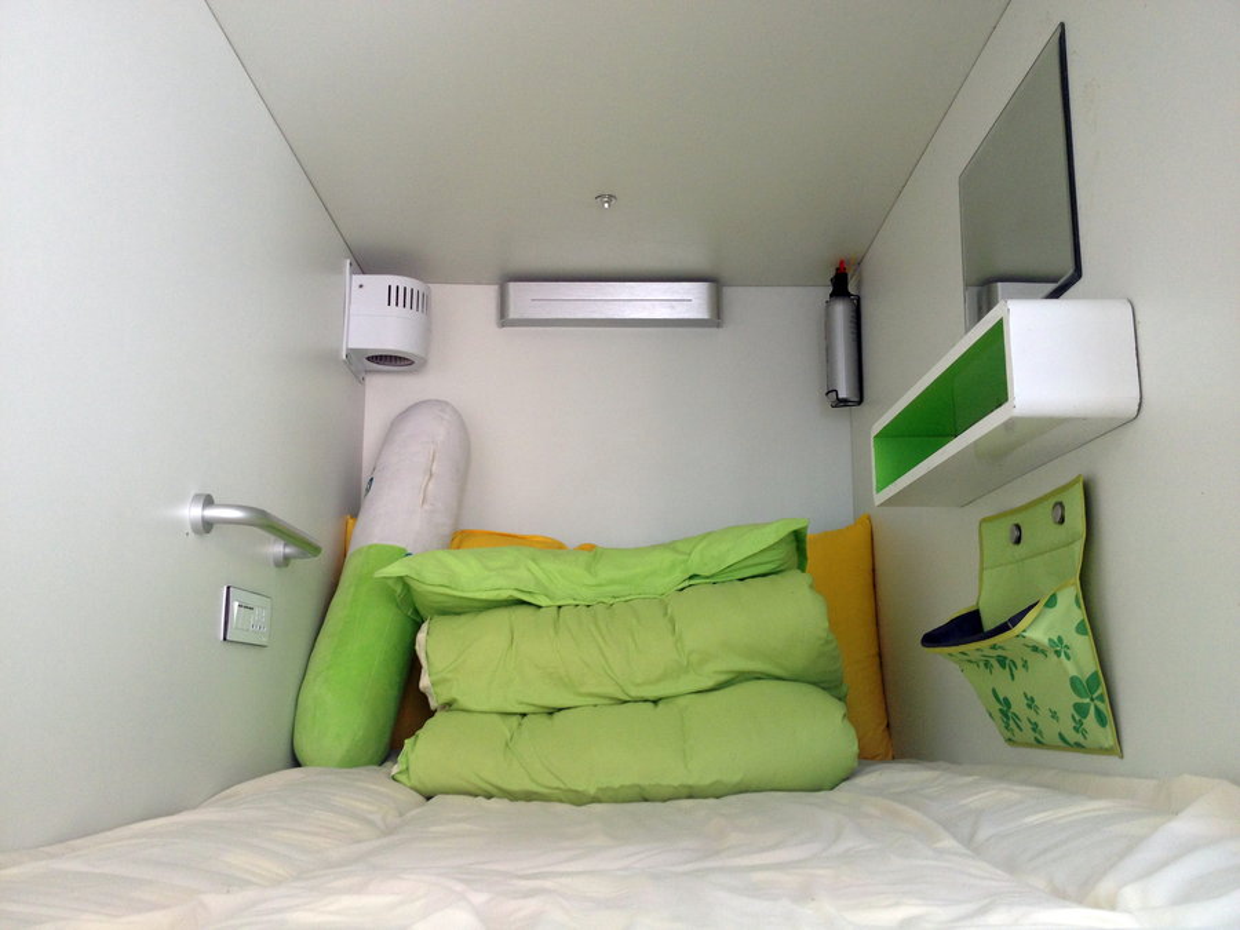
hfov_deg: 52.6
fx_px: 1254
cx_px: 620
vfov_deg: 40.7
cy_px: 465
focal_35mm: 35
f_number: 2.4
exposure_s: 1/60
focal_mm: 4.28
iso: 50
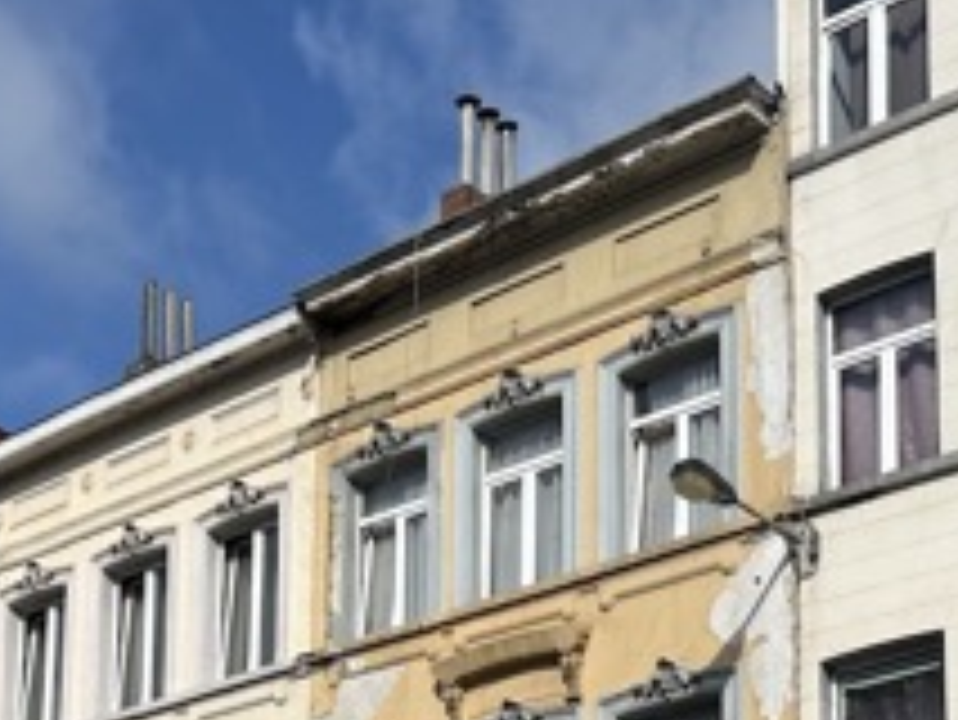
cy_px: 1040
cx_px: 553
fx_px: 2160
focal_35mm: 78
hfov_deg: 25.0
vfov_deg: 17.3
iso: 50
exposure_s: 1/6993
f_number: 1.5
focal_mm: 5.7
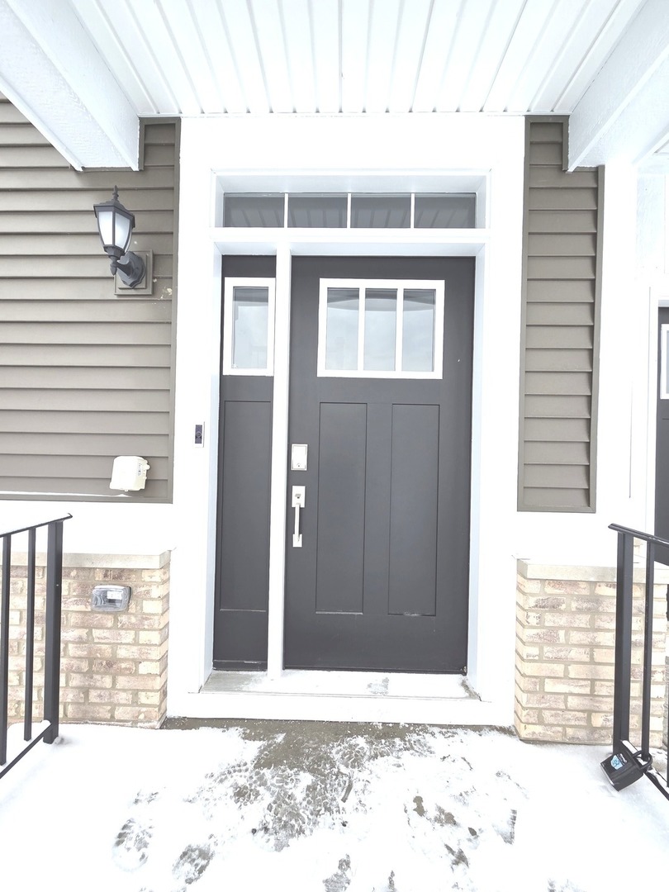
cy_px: 446
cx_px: 334
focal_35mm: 13
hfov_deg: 89.9
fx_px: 335
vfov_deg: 106.2
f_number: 2.2
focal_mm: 2.2
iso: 50
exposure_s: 1/861
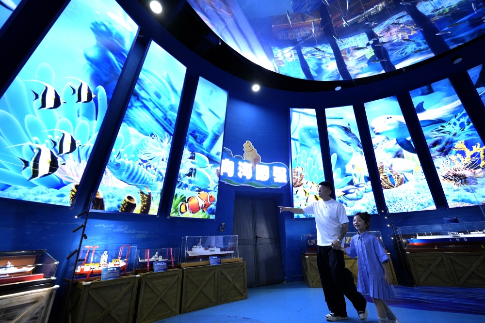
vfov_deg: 81.2
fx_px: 189
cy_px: 162
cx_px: 242
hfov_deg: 104.2
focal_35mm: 14
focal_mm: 14
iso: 400
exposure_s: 1/250
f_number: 1.8
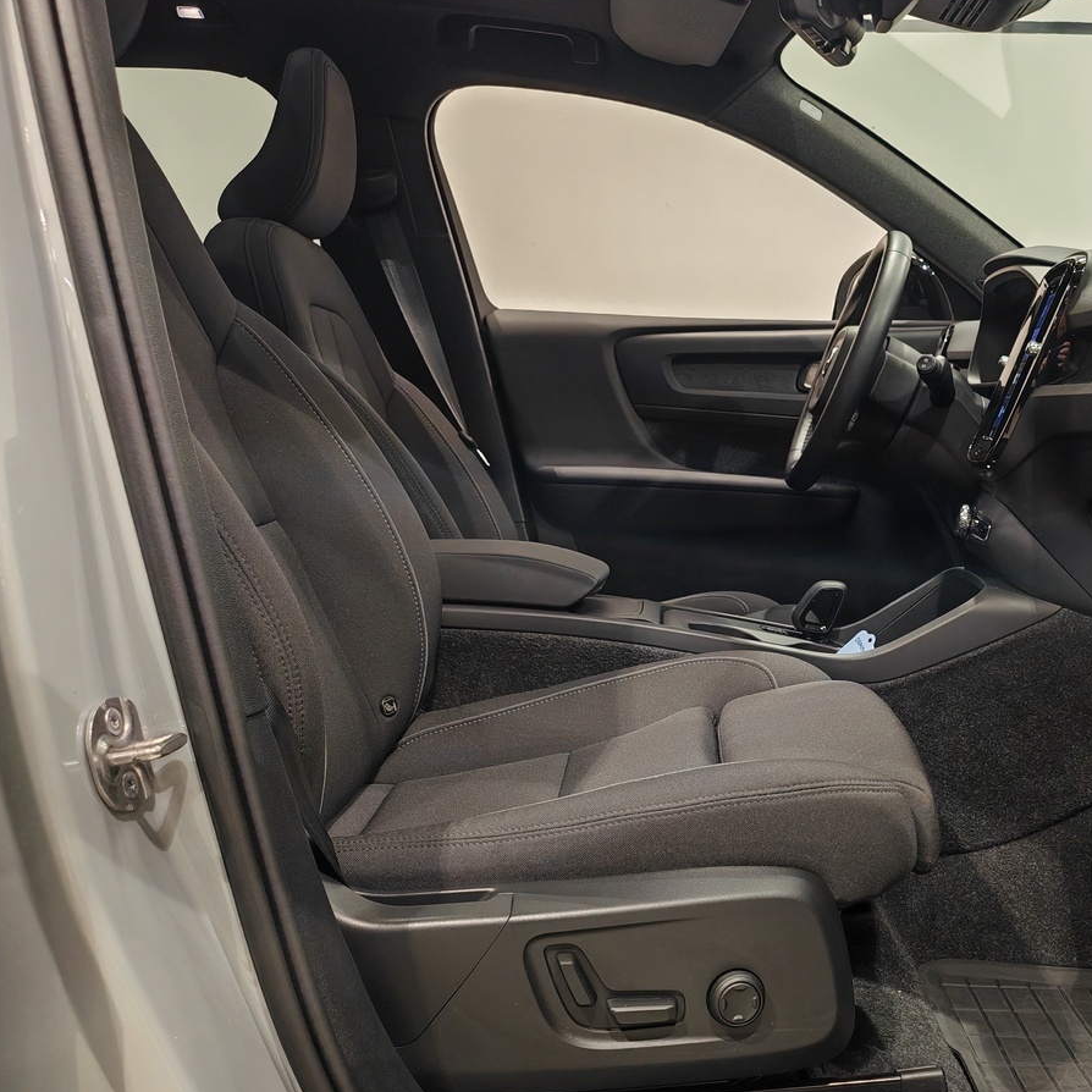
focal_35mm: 37
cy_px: 633
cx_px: 773
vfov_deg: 44.8
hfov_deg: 43.9
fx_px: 1321
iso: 160
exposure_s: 1/100
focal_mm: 5.4
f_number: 1.6
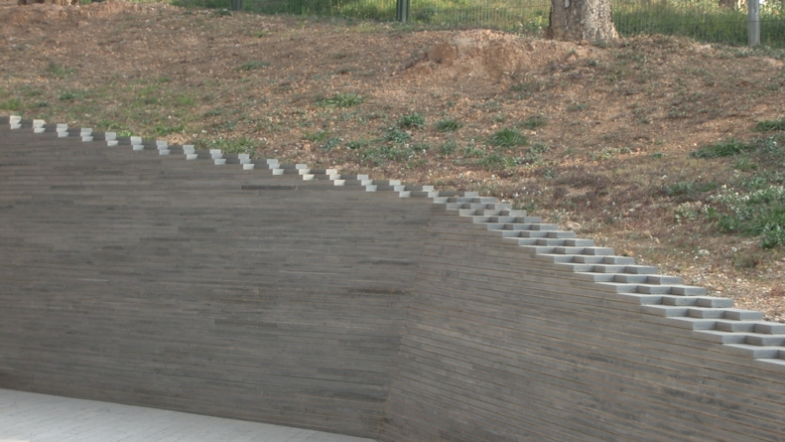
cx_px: 392
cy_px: 241
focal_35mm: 97
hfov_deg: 22.0
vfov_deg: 12.5
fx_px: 2019
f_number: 4.4
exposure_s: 1/100
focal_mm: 14.6
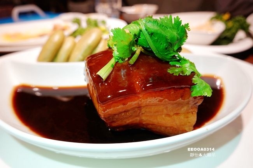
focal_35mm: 24
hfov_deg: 73.8
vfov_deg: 53.1
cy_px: 84
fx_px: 169
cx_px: 126
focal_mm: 9
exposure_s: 1/30
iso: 160
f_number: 2.8
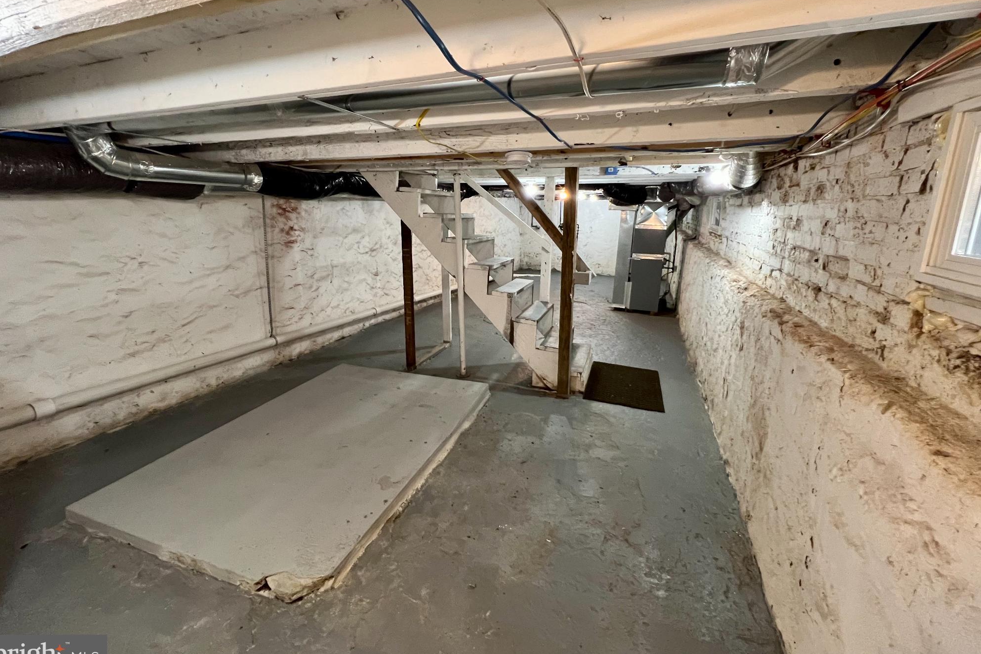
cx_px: 491
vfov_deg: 81.0
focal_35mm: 14
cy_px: 295
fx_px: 381
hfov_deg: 104.3
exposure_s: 1/60
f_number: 1.8
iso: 400
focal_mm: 1.57
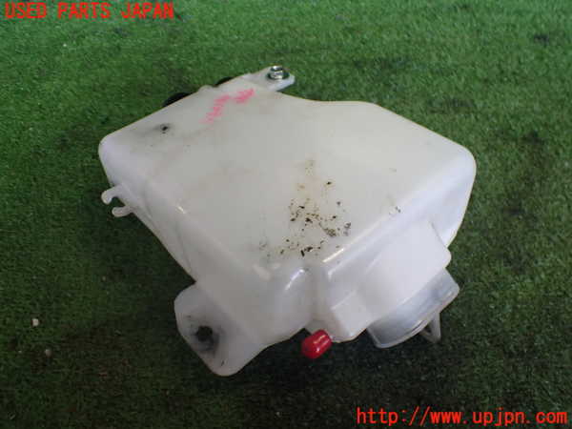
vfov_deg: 46.8
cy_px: 214
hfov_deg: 60.0
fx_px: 496
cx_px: 286
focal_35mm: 30
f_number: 2.3
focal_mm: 5.4
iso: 320
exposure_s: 1/125
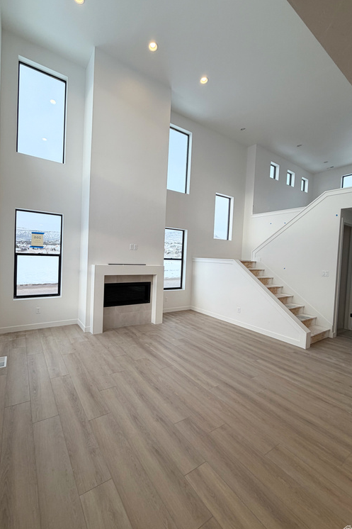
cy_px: 264
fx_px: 220
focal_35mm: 15
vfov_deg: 100.4
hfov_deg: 76.9
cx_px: 151
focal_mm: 2.22
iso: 50
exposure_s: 1/120
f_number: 2.2
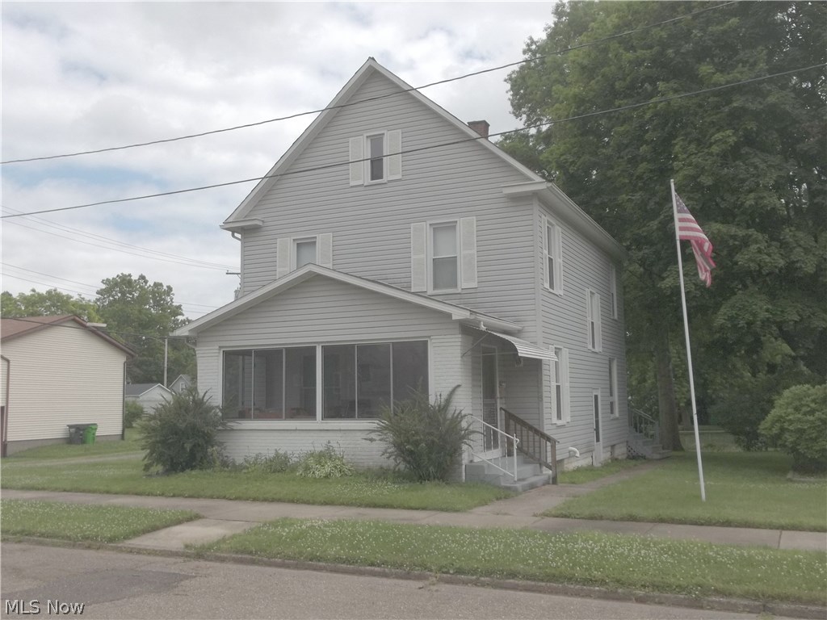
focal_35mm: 33
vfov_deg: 42.9
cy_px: 310
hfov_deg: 55.4
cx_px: 414
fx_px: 788
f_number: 8
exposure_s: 1/250
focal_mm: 5.9
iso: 80
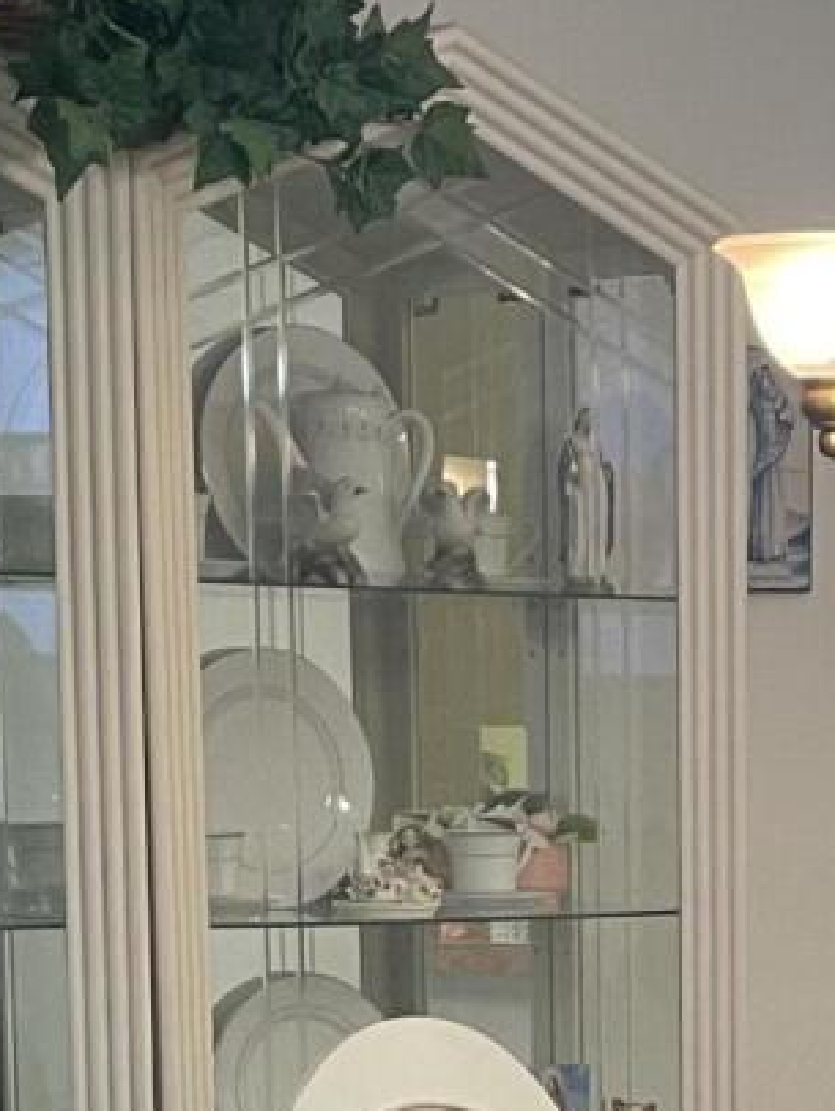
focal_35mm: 128
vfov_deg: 14.5
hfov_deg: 11.4
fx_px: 4112
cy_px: 1612
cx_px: 1010
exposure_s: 1/60
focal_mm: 4.2
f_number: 1.6
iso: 100
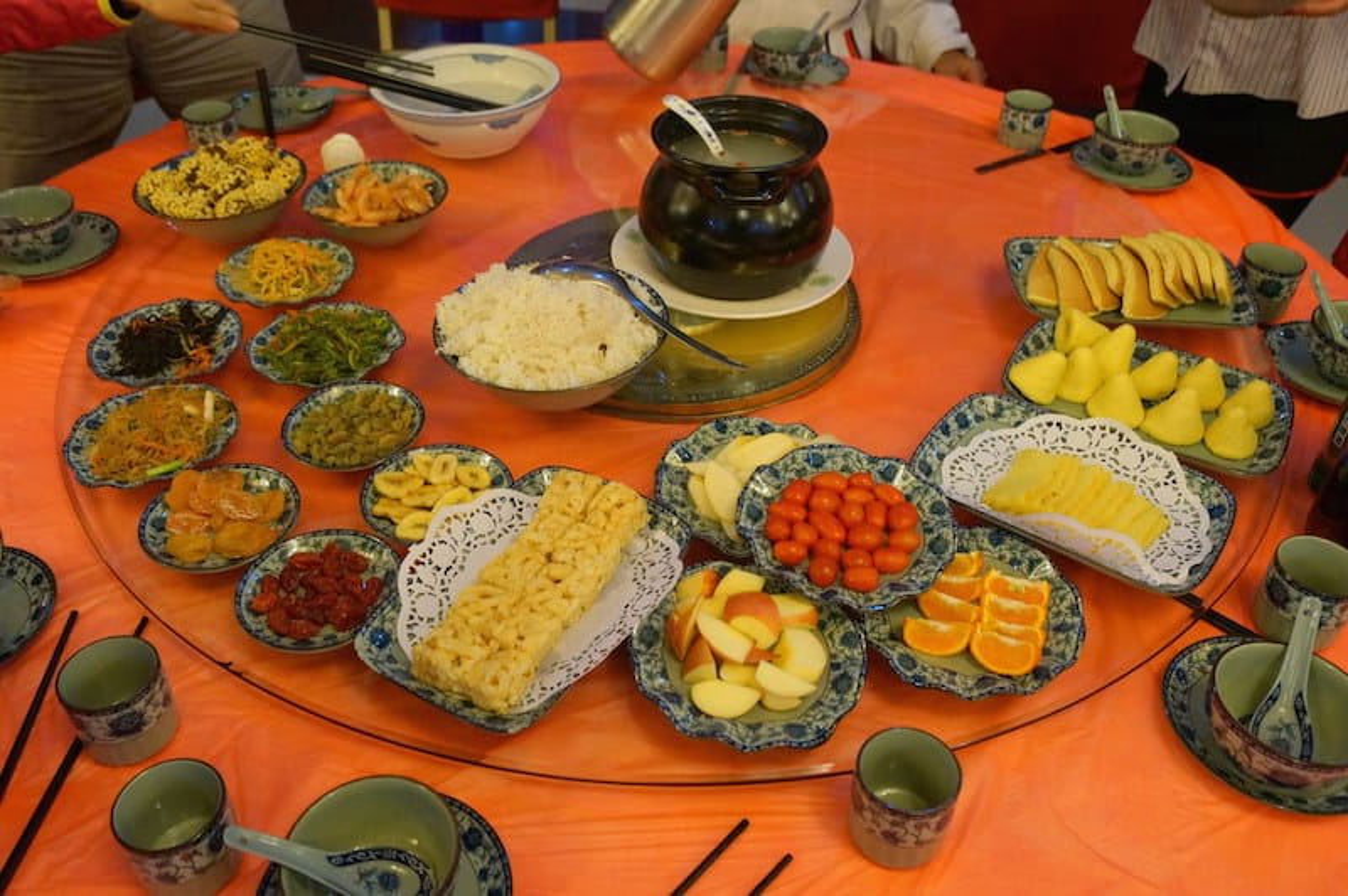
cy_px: 448
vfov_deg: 41.6
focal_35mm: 32
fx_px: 1179
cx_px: 674
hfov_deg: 59.5
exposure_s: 1/60
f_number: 4
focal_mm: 21
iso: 1250
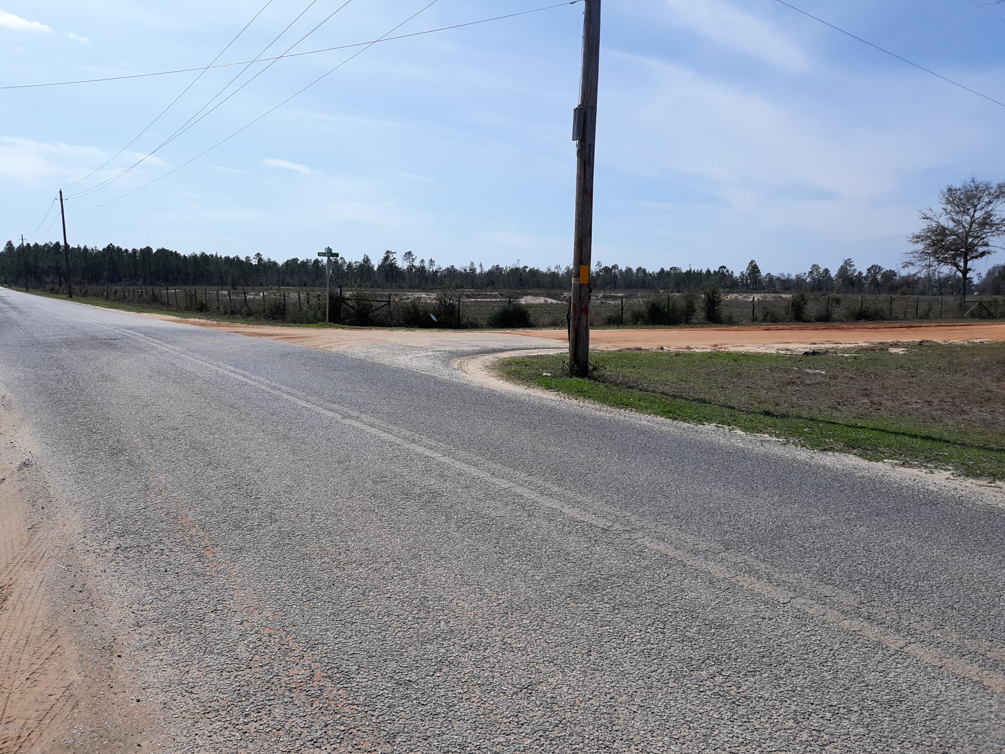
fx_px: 813
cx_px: 502
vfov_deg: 49.7
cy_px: 377
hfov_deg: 63.4
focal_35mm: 28
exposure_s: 1/3096
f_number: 1.7
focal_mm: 3.7
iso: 40
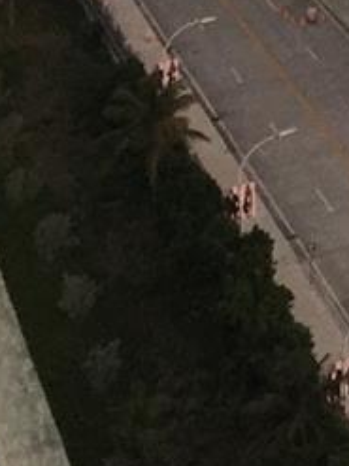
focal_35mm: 141
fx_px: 1897
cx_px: 826
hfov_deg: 9.4
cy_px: -583
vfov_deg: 11.9
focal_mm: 4.15
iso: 125
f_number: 2.2
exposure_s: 1/30
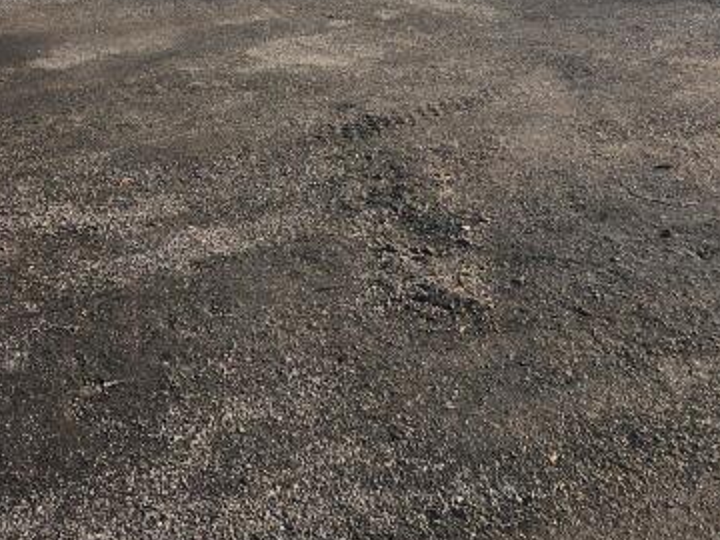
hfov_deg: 41.2
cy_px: 46
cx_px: 380
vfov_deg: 30.1
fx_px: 957
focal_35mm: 46
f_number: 1.8
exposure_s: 1/1033
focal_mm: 5.4
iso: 20
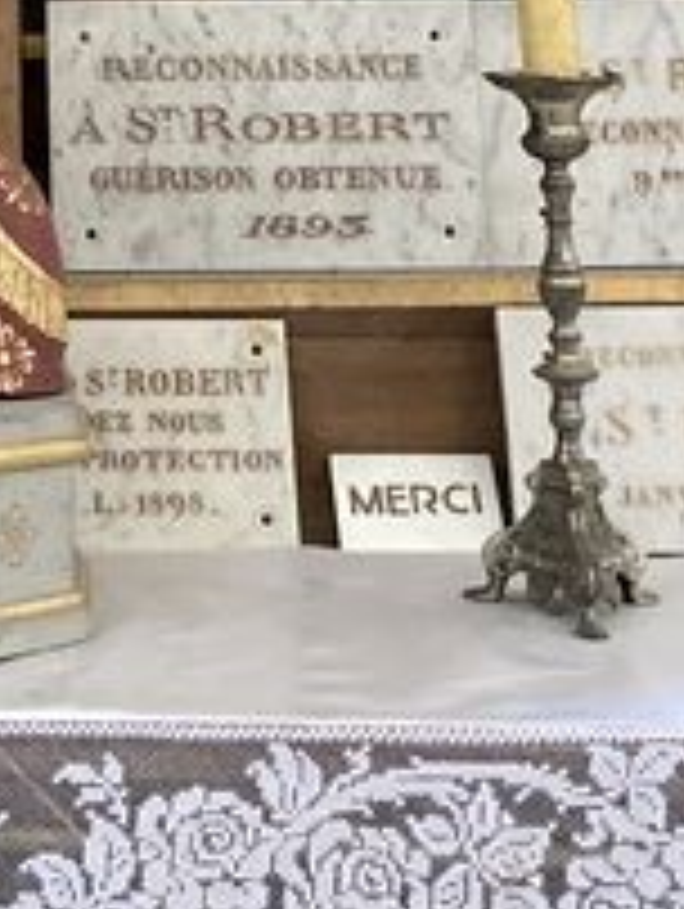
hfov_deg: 14.8
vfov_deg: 18.5
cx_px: -137
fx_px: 2550
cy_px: -342
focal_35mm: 97
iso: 640
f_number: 1.8
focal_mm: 3.99
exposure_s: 1/30
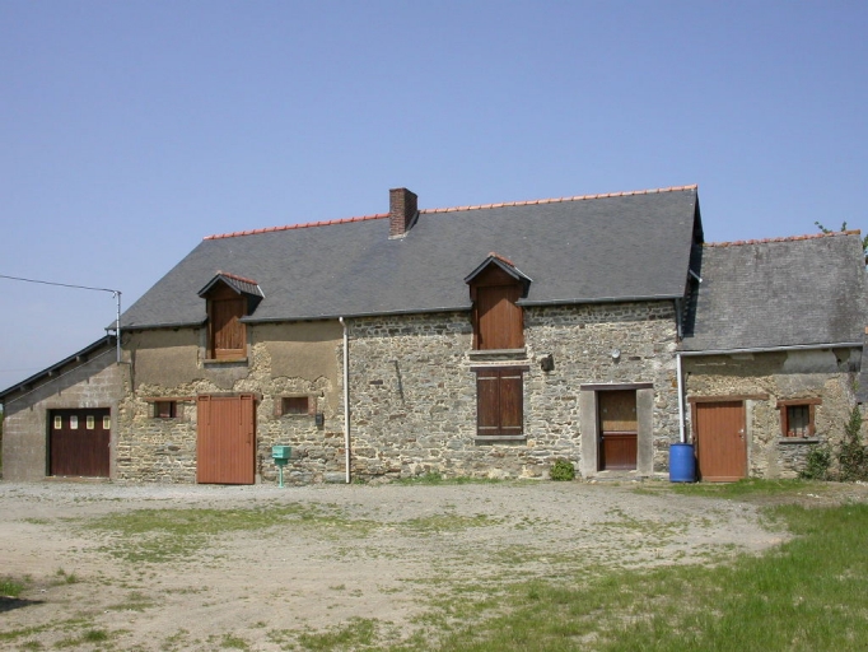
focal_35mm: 38
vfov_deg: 37.7
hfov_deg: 49.0
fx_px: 953
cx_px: 434
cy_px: 326
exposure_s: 1/416
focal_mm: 7.85
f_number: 7.5
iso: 100
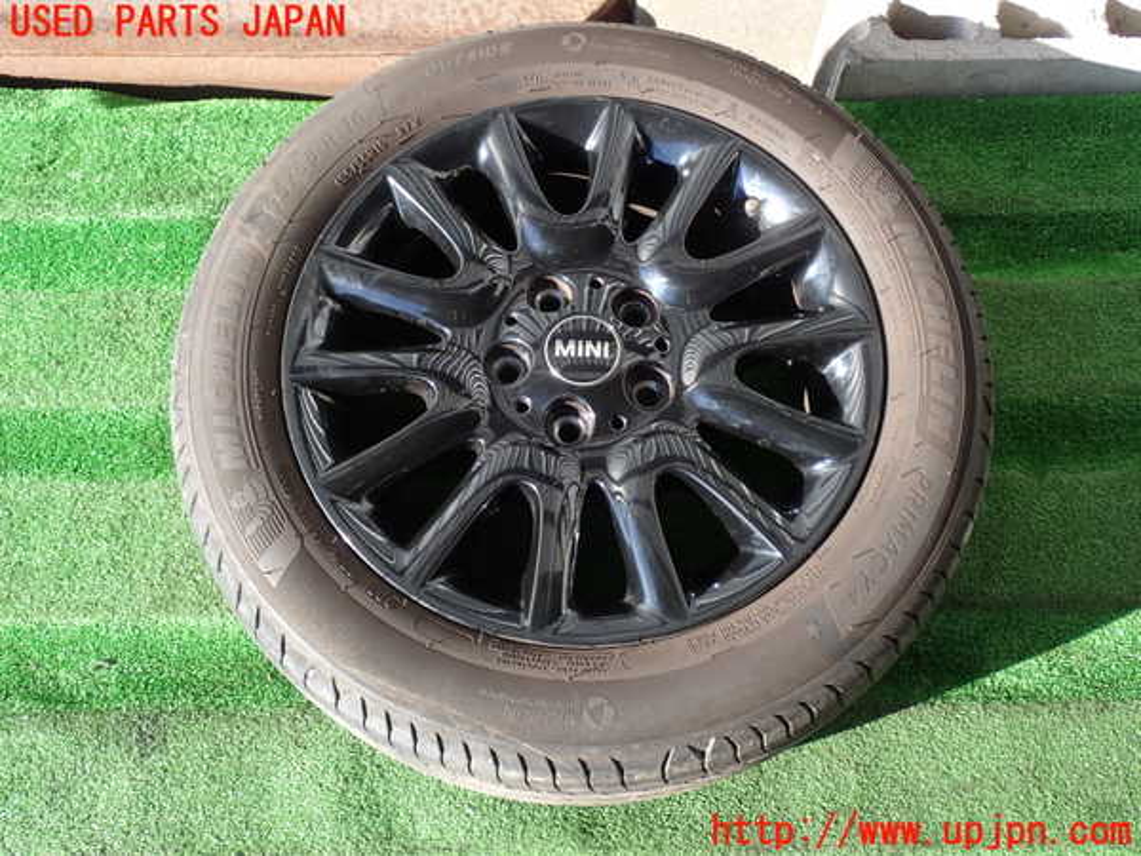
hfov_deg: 49.0
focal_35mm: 38
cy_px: 428
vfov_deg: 37.7
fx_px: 1253
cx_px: 570
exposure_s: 1/160
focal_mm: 6.83
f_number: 3.5
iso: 100
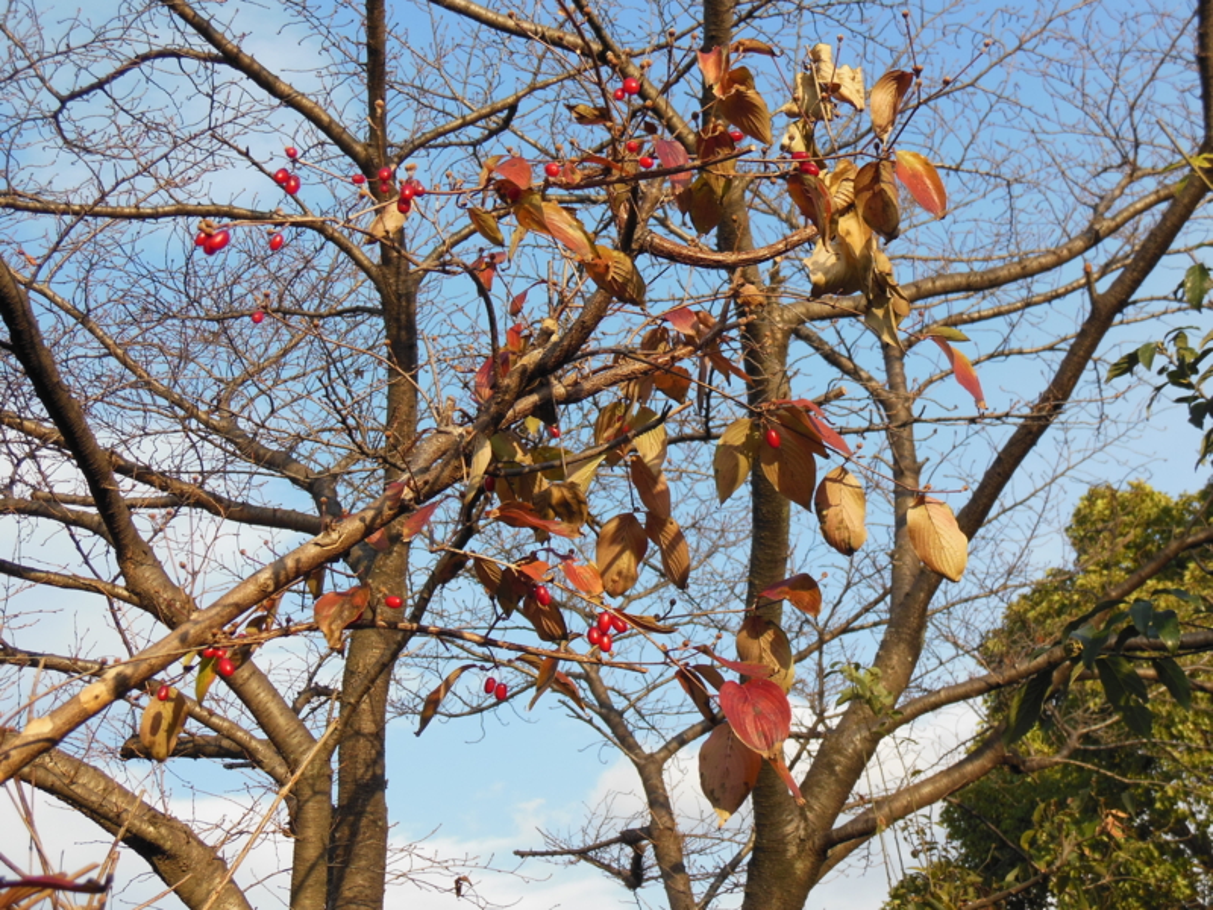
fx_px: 1997
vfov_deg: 25.7
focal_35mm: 57
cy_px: 455
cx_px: 606
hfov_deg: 33.8
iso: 125
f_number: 4.1
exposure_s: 1/400
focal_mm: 10.2
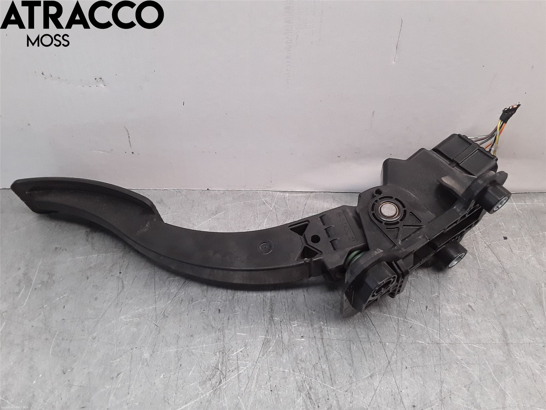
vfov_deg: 49.7
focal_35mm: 28
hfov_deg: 63.4
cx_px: 273
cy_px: 205
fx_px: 442
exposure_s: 1/100
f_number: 1.9
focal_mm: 2.91
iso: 64
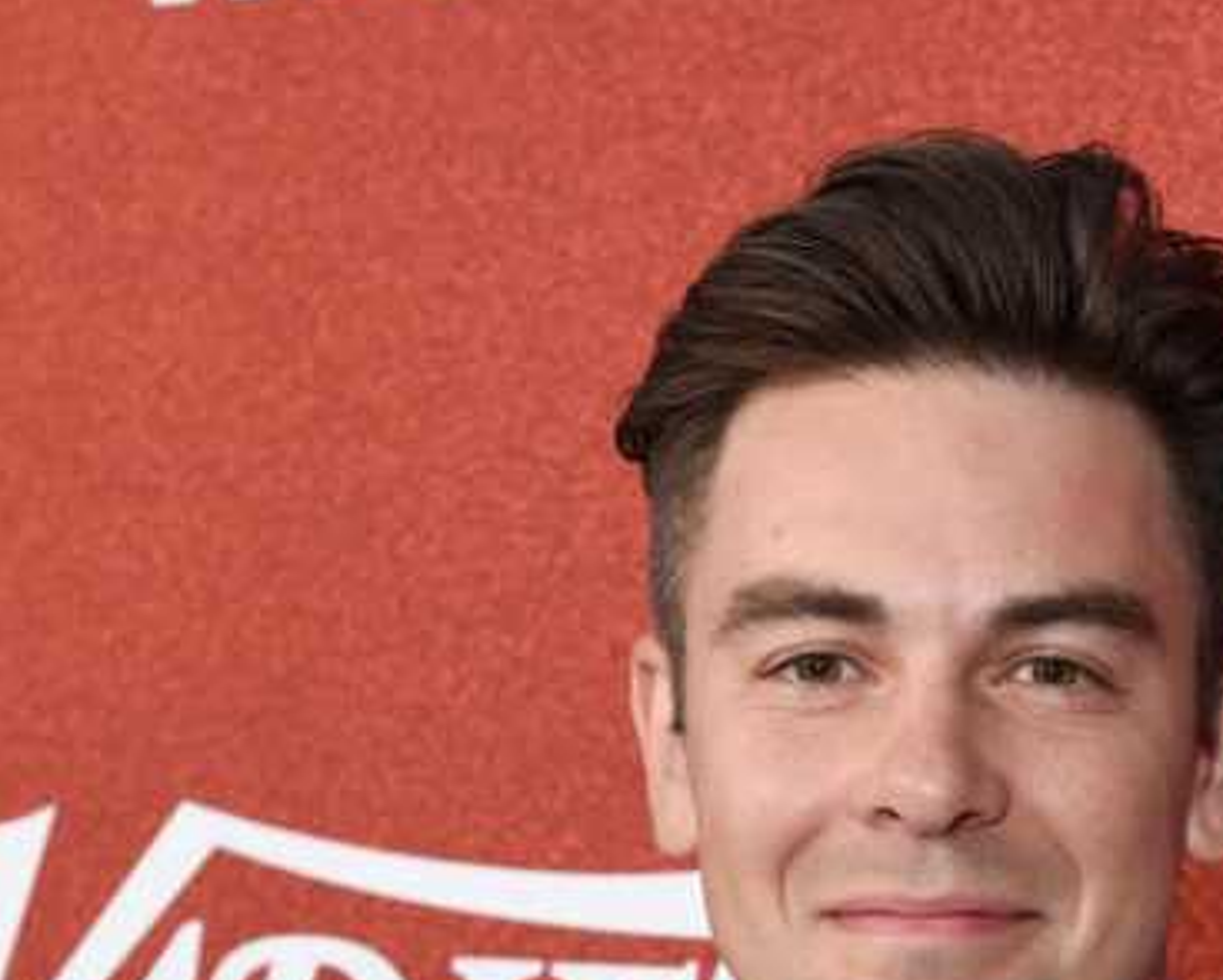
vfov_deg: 10.6
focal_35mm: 143
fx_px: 5179
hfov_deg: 13.4
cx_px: 1060
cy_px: 1153
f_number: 6.3
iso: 800
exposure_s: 1/200
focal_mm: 50
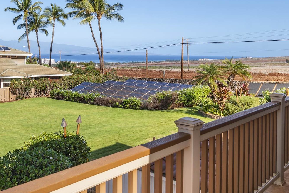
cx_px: 97
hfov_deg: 50.9
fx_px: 297
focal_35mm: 37
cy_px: 53
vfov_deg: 35.3
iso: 100
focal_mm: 16
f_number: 8
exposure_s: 1/80
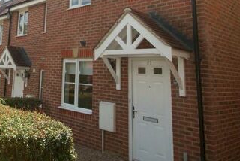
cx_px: 59
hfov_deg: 50.7
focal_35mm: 36
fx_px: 241
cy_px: 25
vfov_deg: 35.3
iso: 100
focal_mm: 11
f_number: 11
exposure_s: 1/160
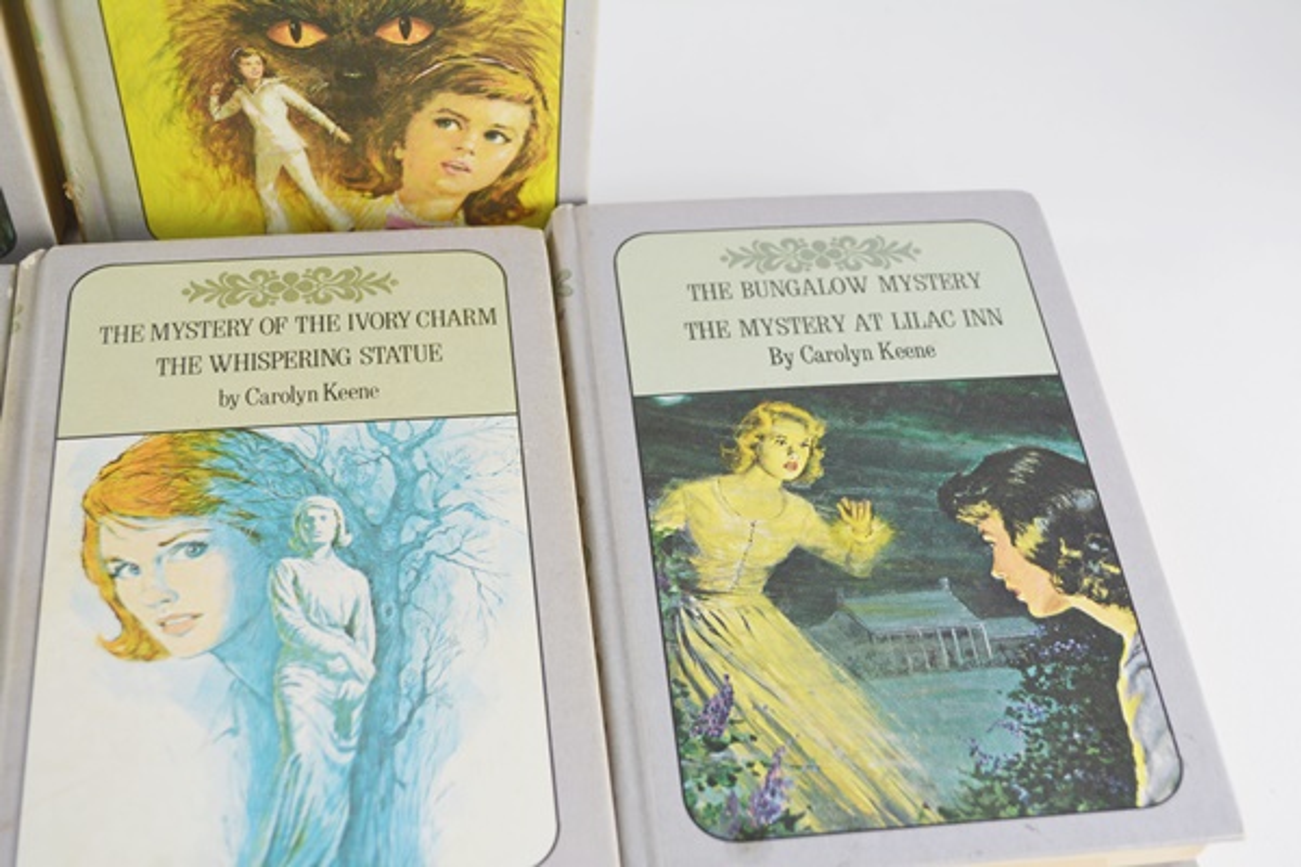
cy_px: 434
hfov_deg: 38.9
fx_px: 1843
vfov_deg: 26.5
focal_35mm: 51
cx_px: 650
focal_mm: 34
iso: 250
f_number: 5.6
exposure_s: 1/125
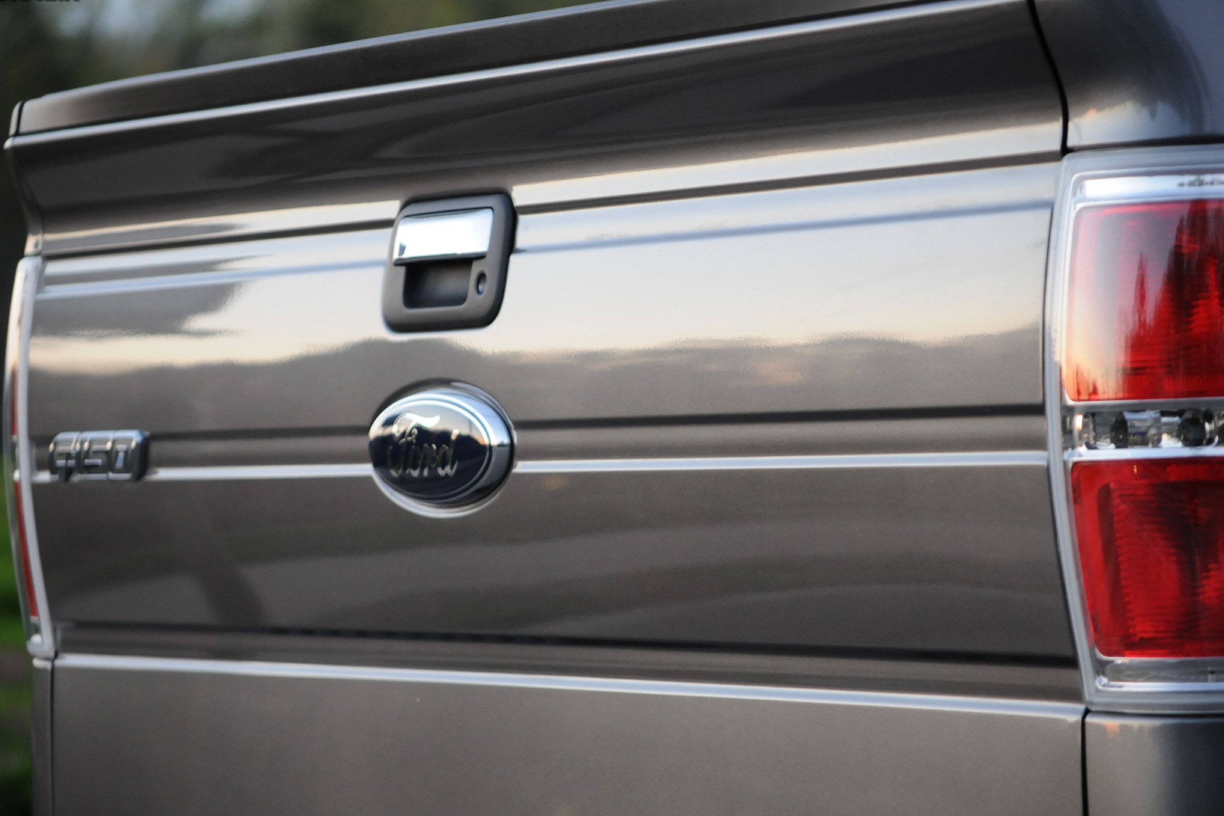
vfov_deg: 8.7
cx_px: 598
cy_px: 400
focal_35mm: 158
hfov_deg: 13.0
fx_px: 5372
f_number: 4.5
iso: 800
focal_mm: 102
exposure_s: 1/40
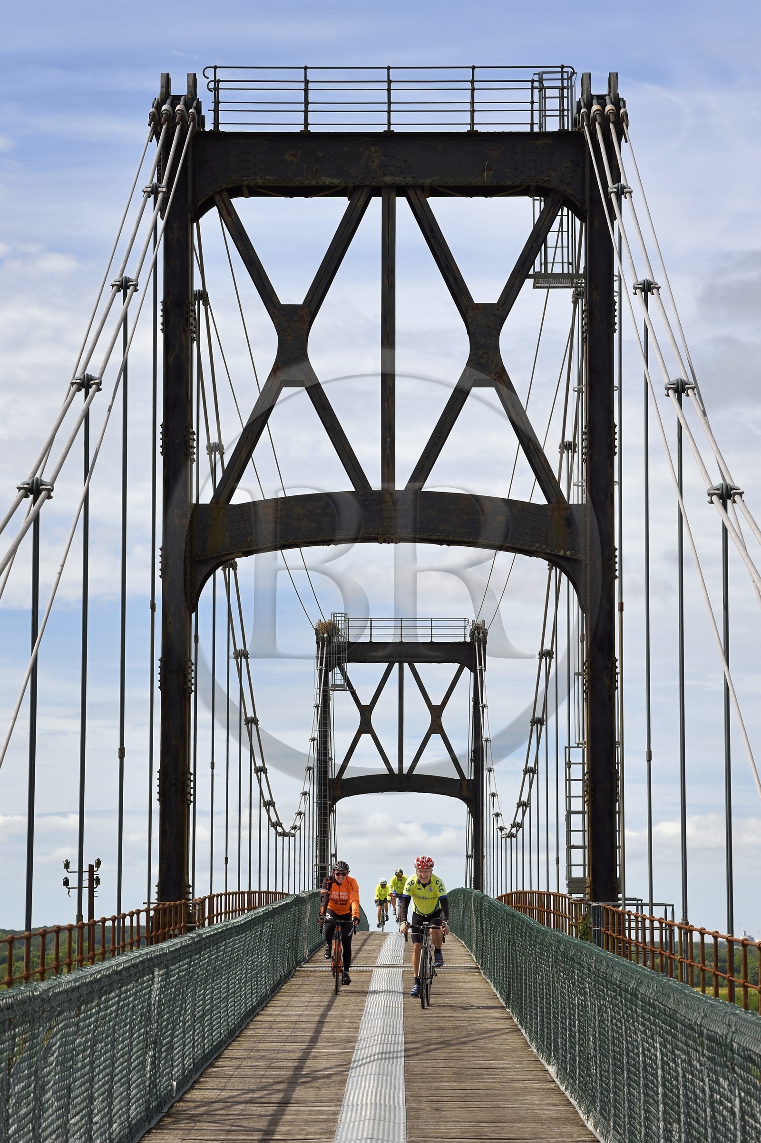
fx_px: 3238
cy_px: 572
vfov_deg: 20.0
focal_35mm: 102
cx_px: 380
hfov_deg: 13.4
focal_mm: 102
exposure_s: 1/320
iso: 200
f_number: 13
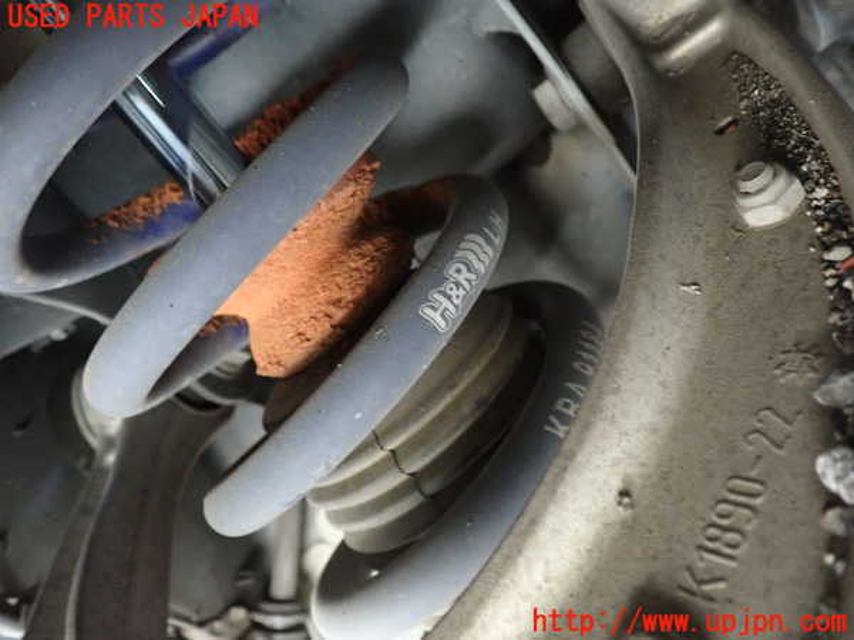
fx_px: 740
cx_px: 427
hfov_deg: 60.0
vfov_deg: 46.8
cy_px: 320
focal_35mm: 30
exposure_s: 1/30
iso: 320
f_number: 2.3
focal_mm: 5.4
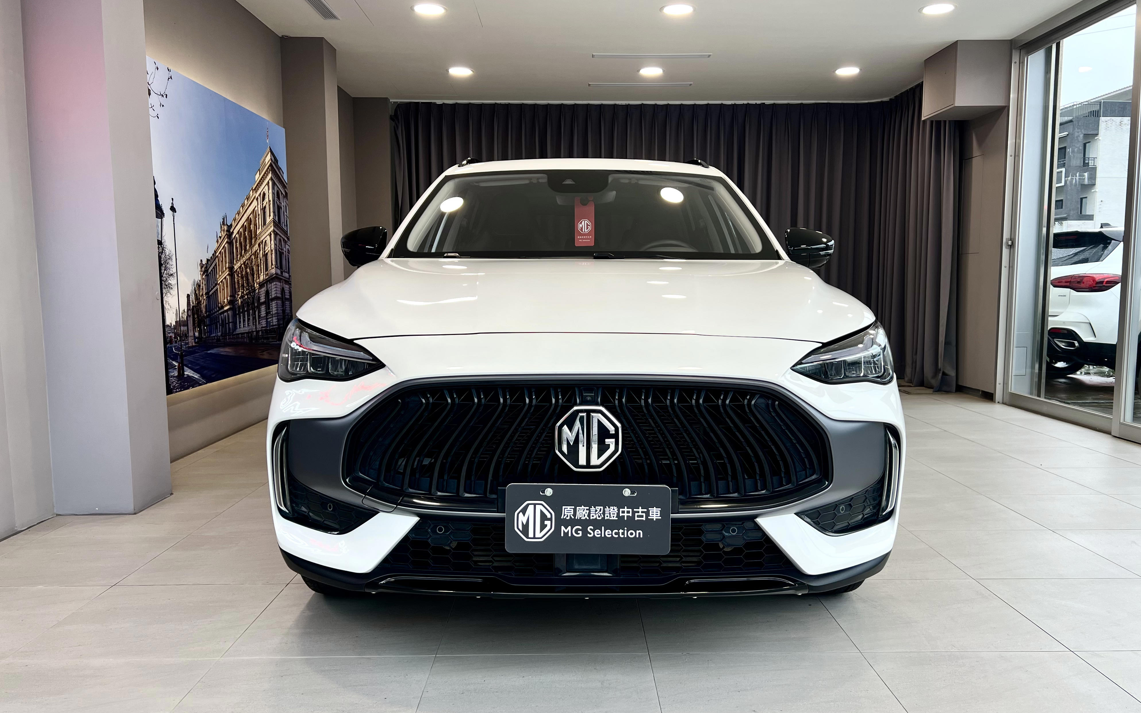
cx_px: 579
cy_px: 369
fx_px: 871
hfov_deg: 66.5
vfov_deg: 44.5
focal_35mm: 28
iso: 32
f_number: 1.5
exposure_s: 1/120
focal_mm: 5.7
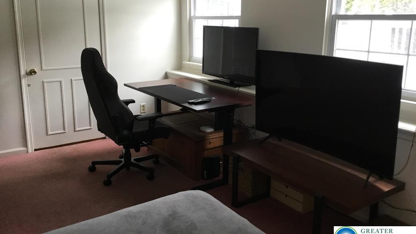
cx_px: 208
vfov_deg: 34.6
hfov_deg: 58.0
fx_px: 375
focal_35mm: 34
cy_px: 97
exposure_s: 1/30
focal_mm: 3.3
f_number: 2.4
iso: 40
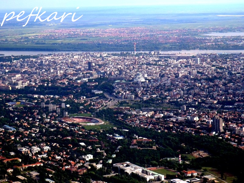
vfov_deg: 14.5
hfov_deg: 19.3
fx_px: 719
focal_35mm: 102
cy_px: 92
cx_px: 122
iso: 80
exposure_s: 1/200
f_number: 5.1
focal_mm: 18.2
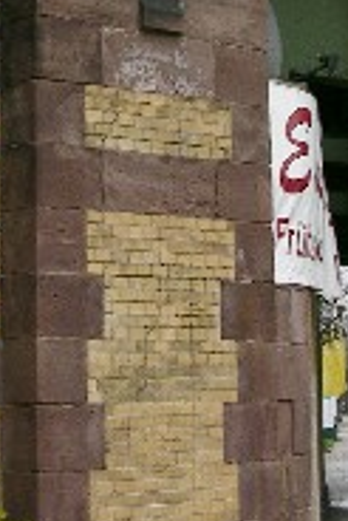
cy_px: 55
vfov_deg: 17.4
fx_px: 1679
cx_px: 130
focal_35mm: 116
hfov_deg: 11.8
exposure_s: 1/31.6
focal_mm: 8.9
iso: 50
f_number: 4
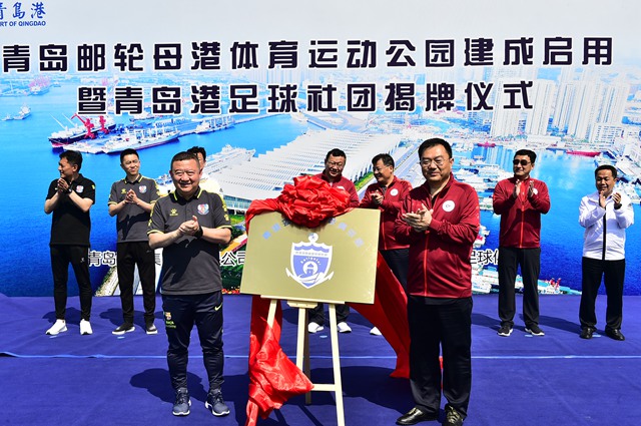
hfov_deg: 48.5
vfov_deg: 33.3
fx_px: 711
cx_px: 320
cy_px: 213
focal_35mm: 40
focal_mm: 40
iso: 125
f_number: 11
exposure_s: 1/200
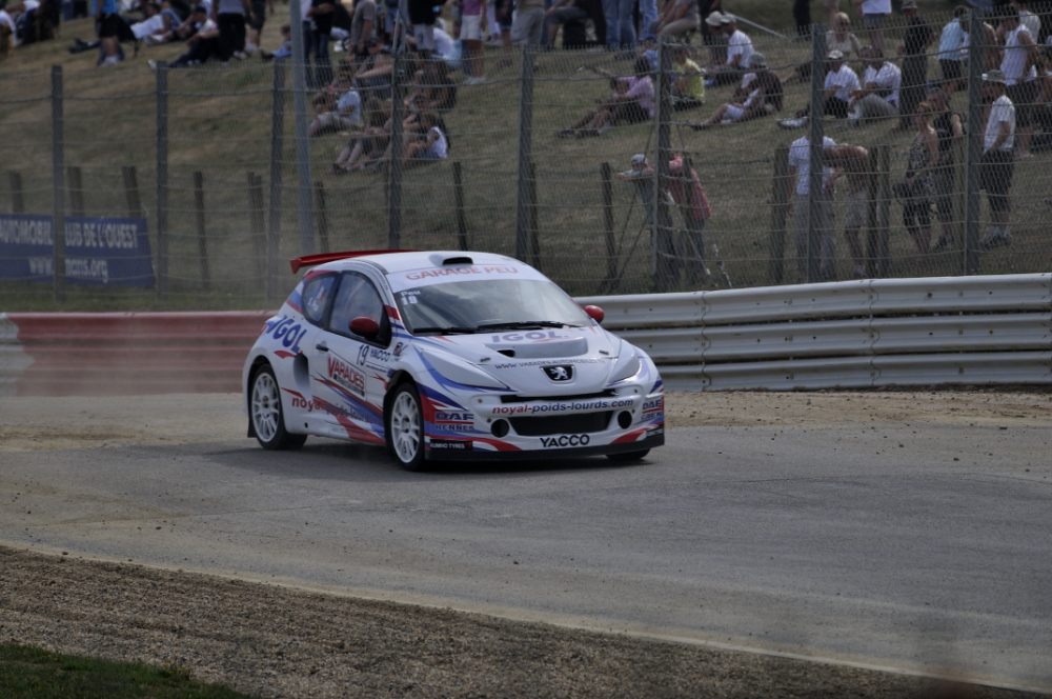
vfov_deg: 3.0
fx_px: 13133
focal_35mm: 450
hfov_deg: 4.6
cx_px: 526
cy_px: 350
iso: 200
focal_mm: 300
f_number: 5.6
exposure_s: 1/1000
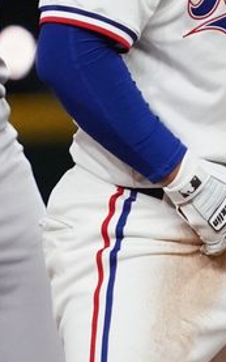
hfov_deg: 0.6
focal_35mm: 2264
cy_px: 24
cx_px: 108
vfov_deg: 0.9
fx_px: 22323
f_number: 6.3
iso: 6400
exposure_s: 1/1600
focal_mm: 600
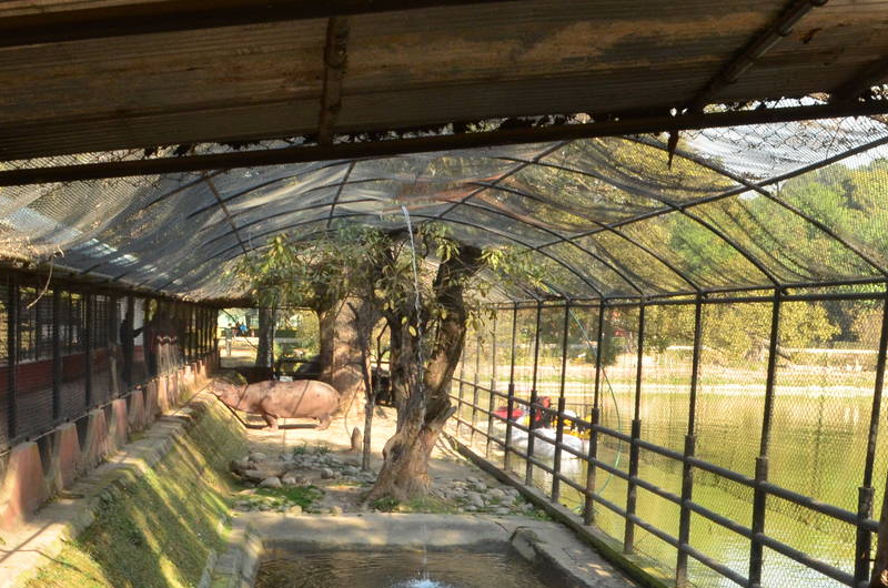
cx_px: 445
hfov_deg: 33.5
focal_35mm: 60
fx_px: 1477
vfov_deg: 22.3
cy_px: 455
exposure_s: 1/125
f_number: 13
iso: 1000
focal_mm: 20
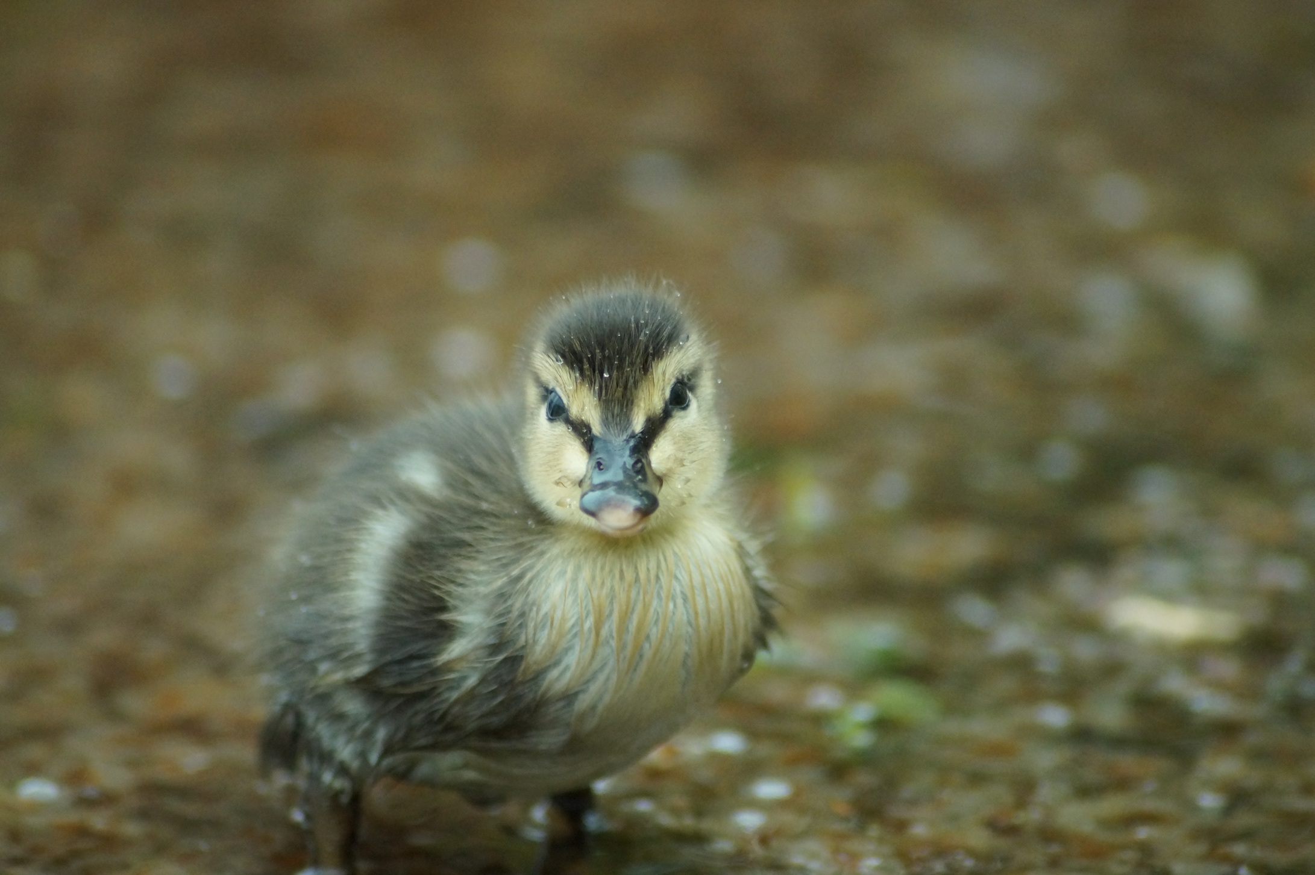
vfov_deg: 3.7
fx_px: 13692
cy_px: 438
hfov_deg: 5.5
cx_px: 658
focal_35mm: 375
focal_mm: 250
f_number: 5
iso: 2000
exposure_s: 1/1250
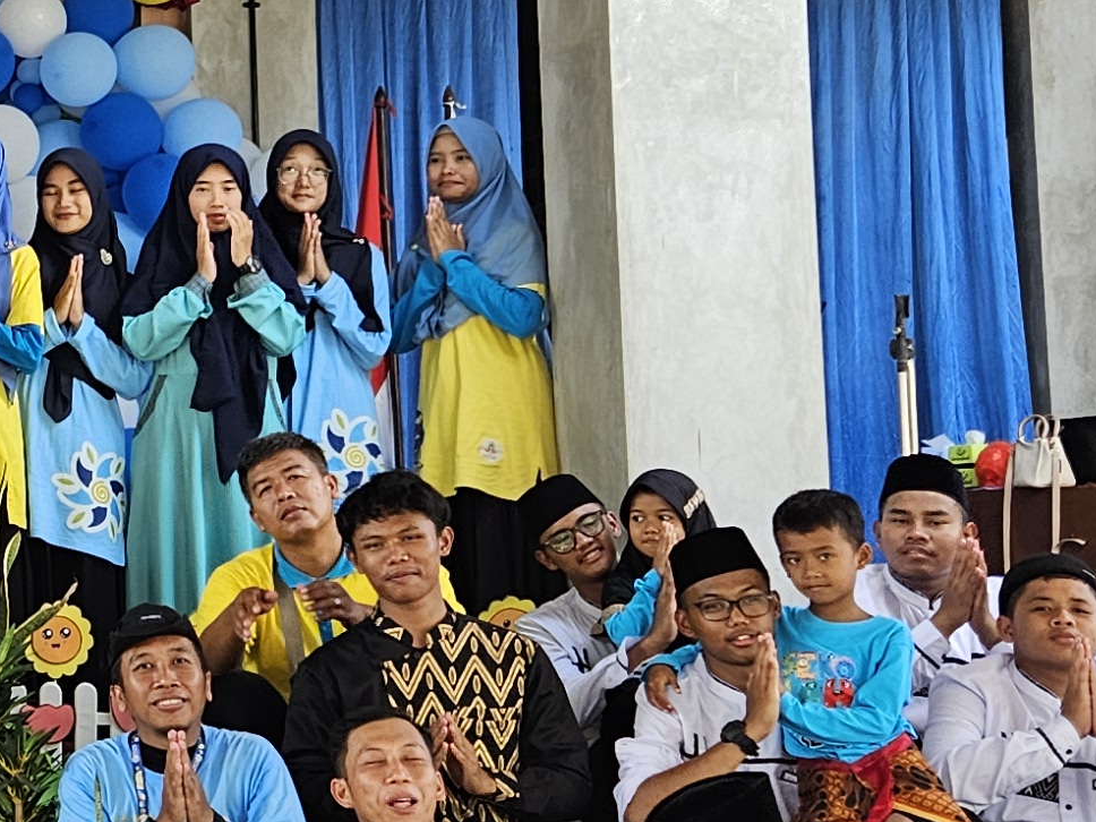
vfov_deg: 15.5
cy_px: 175
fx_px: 3008
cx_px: -512
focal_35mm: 95
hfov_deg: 18.5
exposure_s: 1/180
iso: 40
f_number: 1.8
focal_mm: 5.4
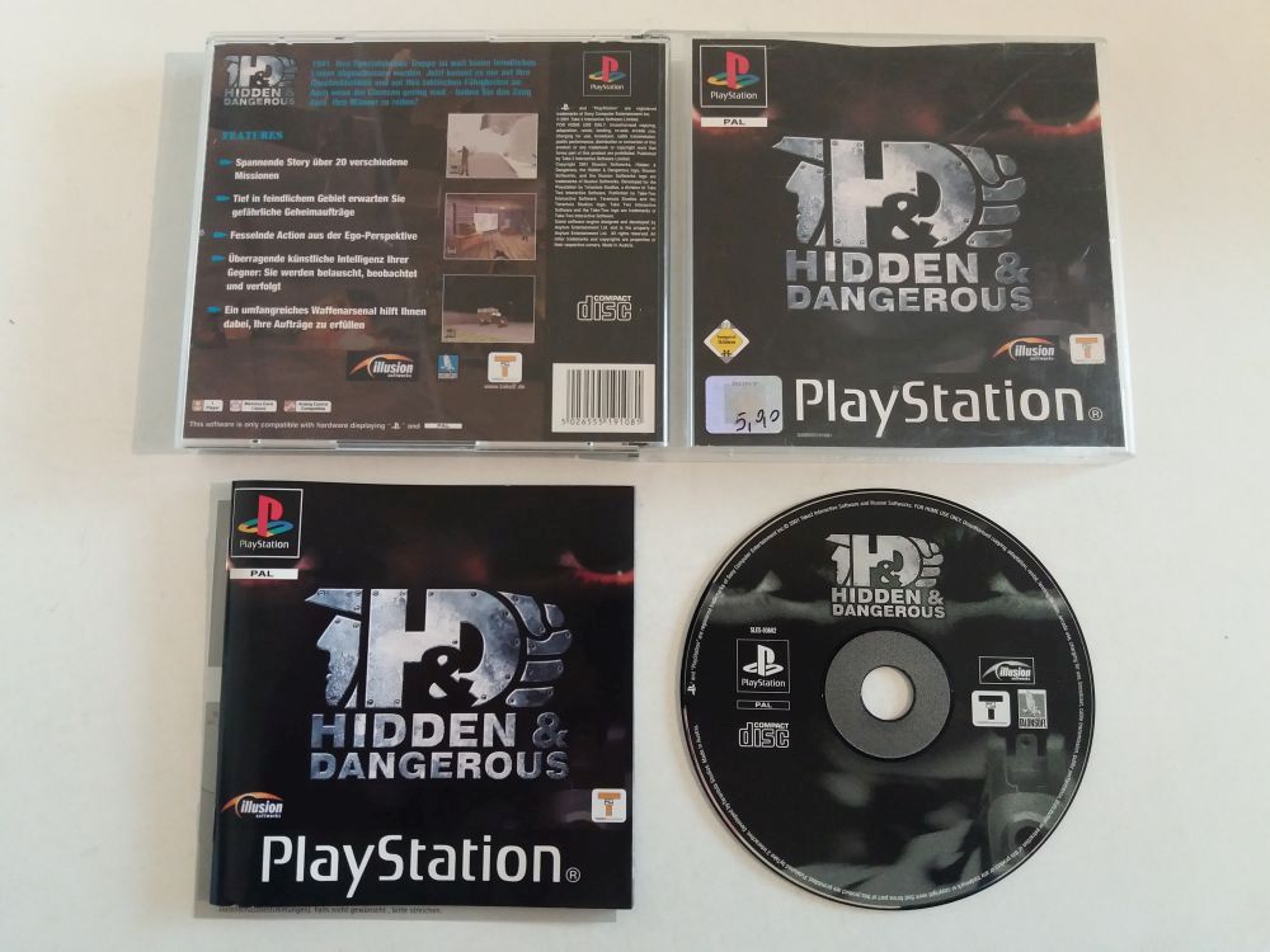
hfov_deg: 63.4
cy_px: 476
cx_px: 635
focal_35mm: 28
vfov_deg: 49.7
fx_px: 1027
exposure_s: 1/17
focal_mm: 3.7
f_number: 1.9
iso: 200
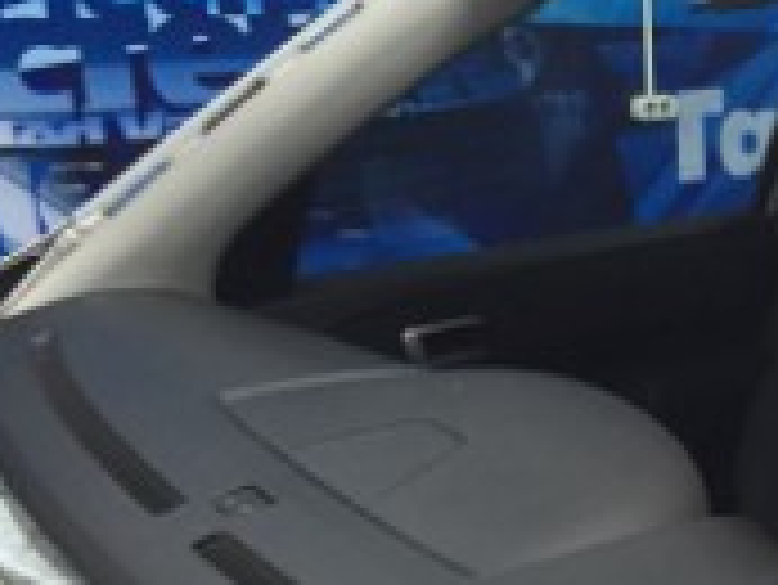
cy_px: 477
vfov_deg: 21.7
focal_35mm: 67
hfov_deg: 26.6
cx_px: 863
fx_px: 1507
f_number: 2.2
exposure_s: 1/33
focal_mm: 4.15
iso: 250
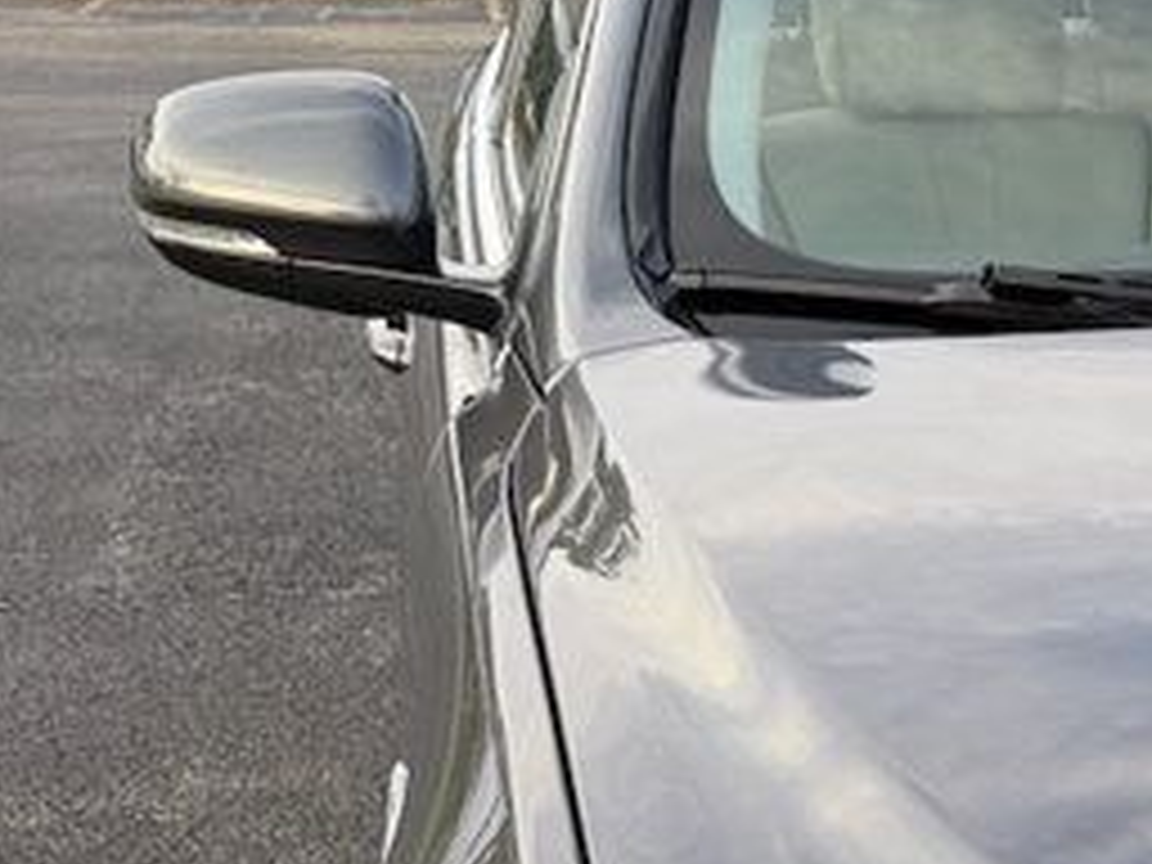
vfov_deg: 14.4
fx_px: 3195
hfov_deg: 16.9
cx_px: 2066
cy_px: 1264
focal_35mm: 96
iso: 64
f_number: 1.78
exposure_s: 1/149
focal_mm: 6.76
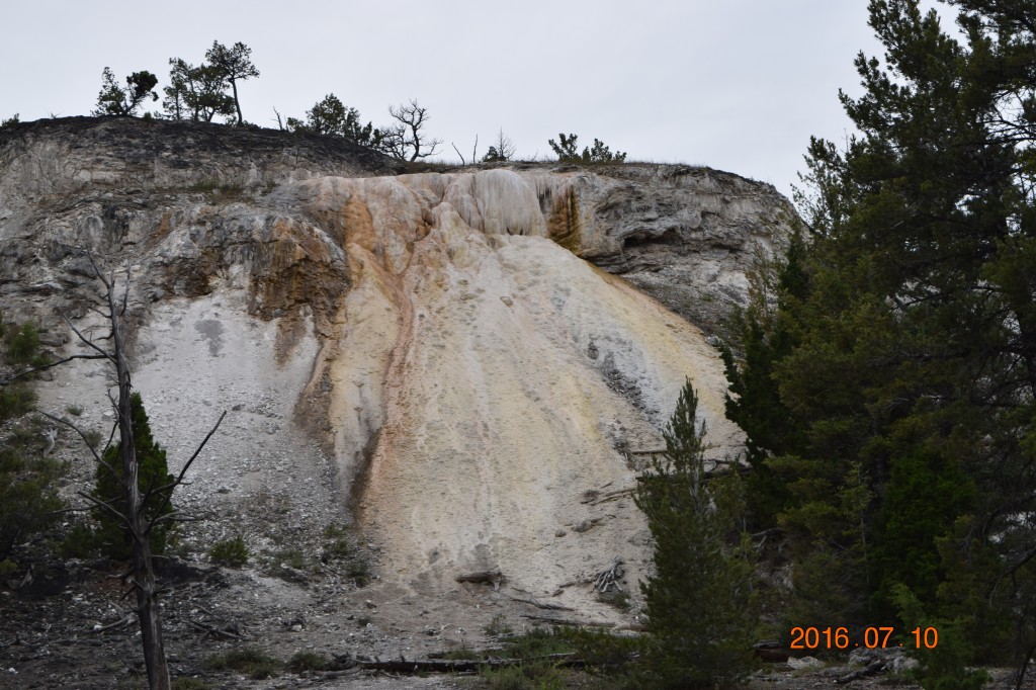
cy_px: 345
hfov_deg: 28.1
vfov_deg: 18.9
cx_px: 518
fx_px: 2071
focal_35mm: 72
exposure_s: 1/640
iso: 200
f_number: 8
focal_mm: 48
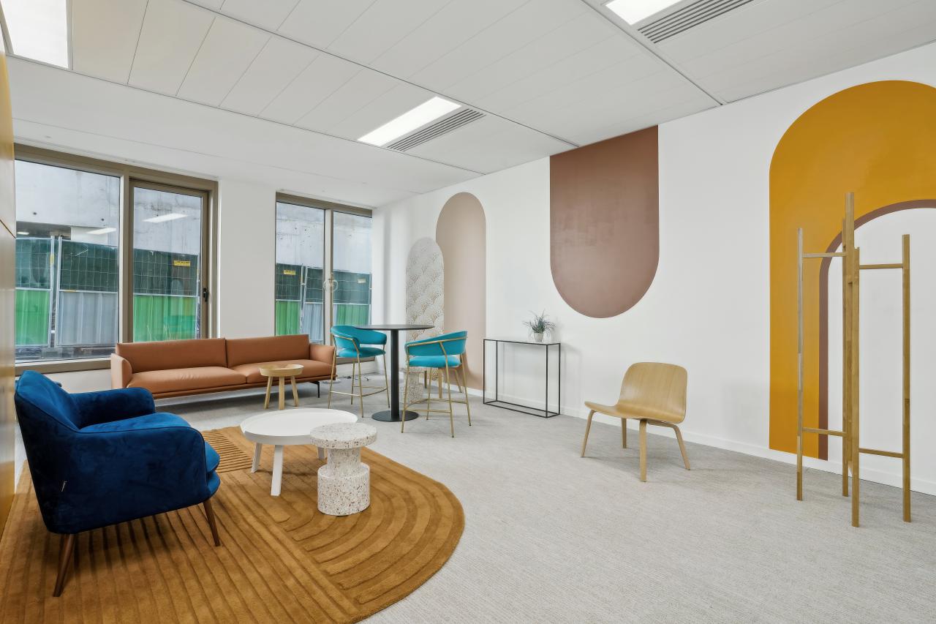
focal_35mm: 17
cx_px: 468
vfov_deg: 70.4
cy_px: 312
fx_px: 442
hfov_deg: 93.3
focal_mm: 17
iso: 160
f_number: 11
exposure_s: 1/4
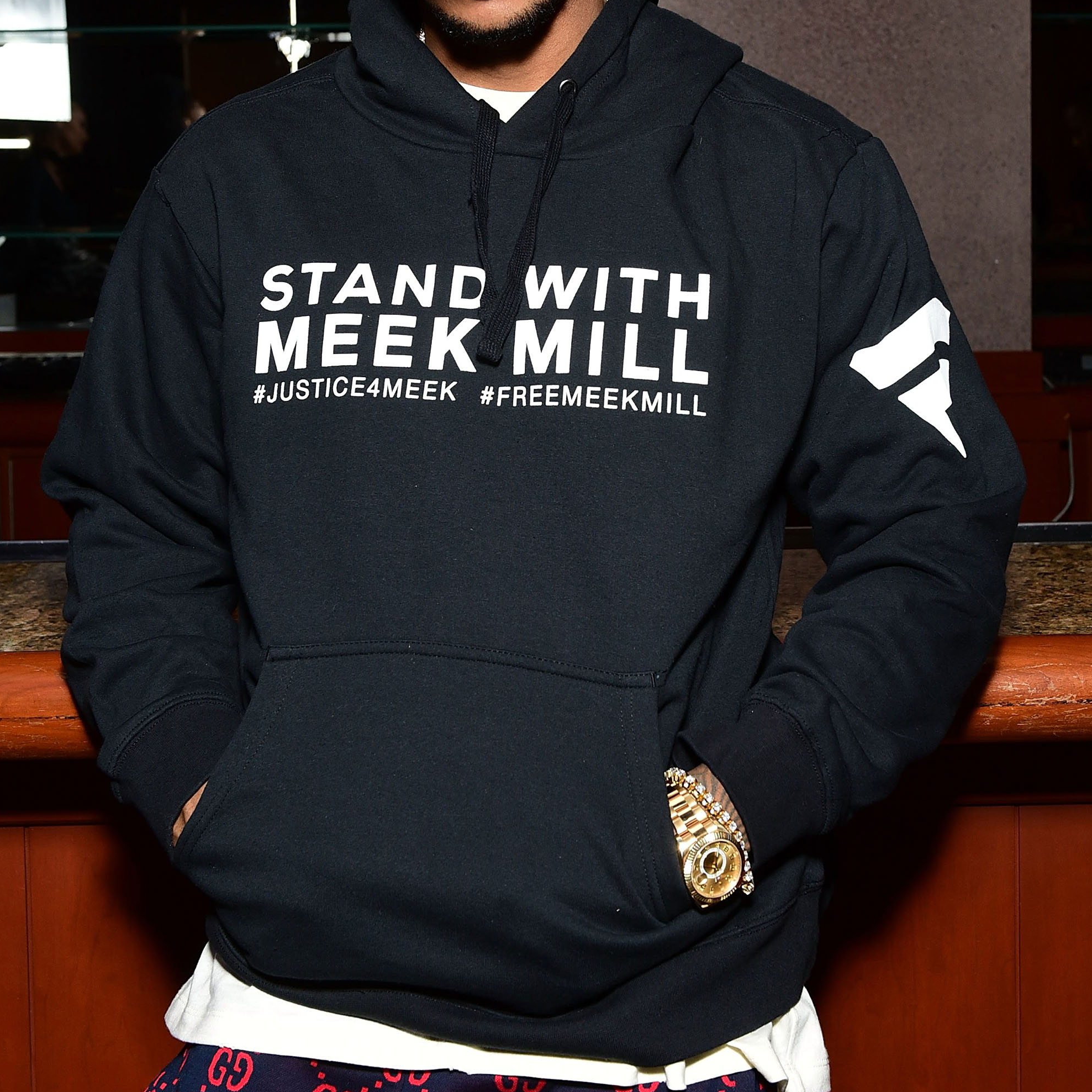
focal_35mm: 49
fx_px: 1749
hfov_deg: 34.7
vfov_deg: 34.2
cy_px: 329
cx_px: 542
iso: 640
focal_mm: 38
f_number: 6.3
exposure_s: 1/80
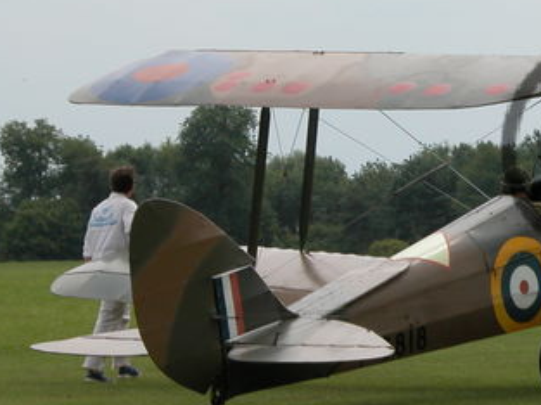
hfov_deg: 5.7
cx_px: 617
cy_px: 149
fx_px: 5433
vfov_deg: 4.3
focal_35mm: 348
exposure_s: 1/406
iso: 100
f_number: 6.1
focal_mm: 34.7
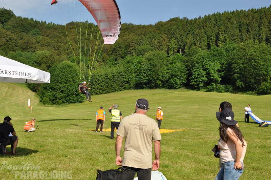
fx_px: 429
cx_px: 136
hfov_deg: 35.1
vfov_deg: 23.7
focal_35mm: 57
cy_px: 90
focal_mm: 38
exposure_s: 1/160
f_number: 13
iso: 200
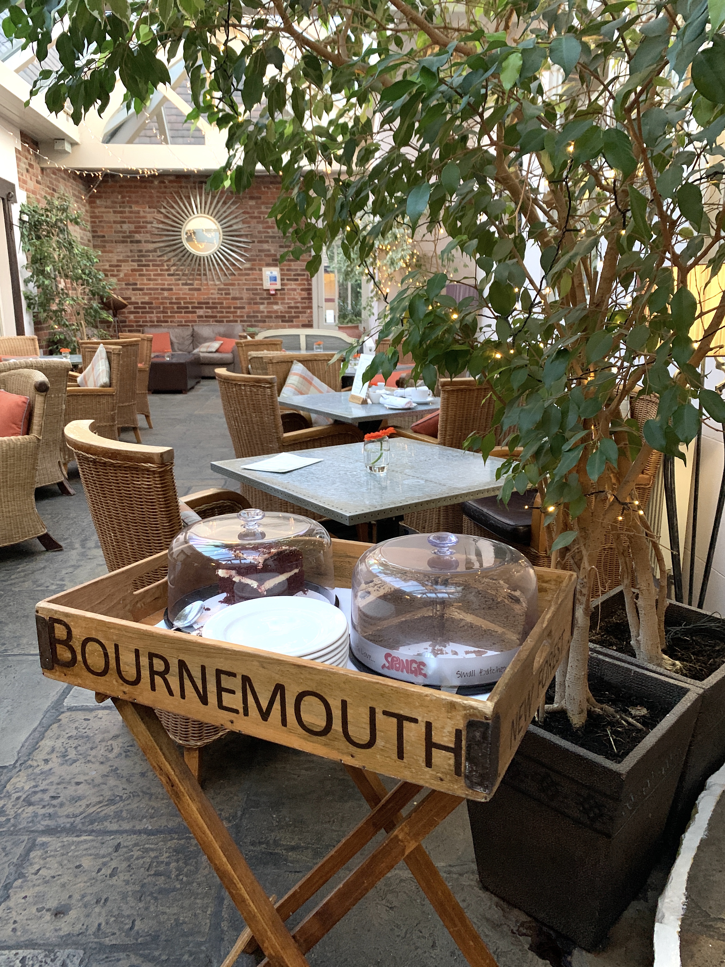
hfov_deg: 53.1
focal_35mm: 26
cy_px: 484
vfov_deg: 67.3
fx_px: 726
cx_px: 362
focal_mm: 4.25
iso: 500
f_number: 1.8
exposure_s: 1/30
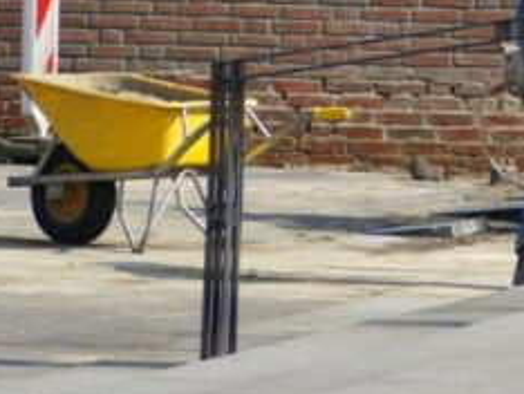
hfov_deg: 2.7
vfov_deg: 2.0
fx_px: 11198
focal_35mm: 739
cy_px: -41
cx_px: 410
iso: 100
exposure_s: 1/320
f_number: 6.3
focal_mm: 200
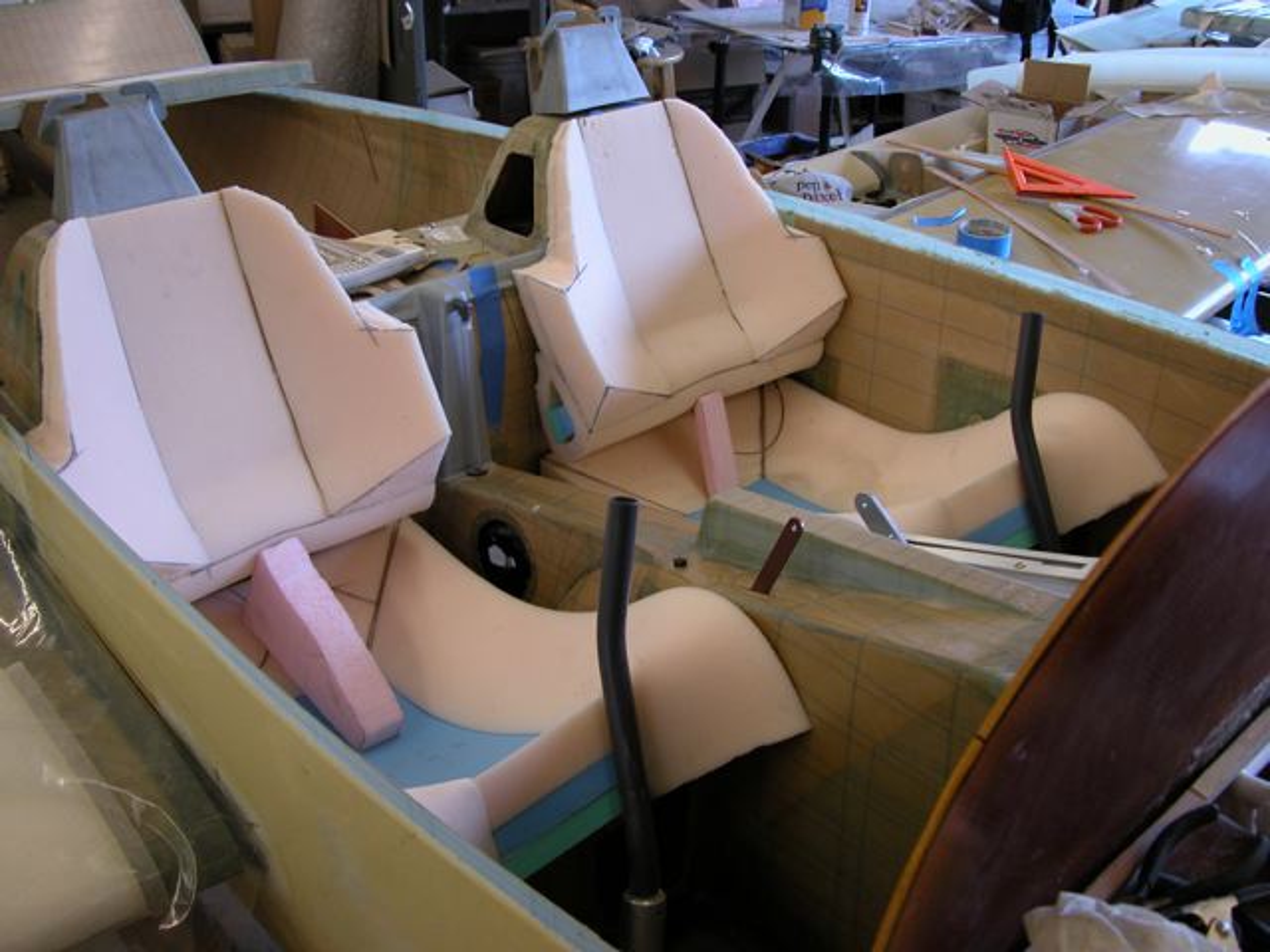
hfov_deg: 52.6
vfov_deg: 40.7
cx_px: 635
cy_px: 476
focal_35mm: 35
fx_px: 1284
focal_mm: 8.9
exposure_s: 1/37.4
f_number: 2.8
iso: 100
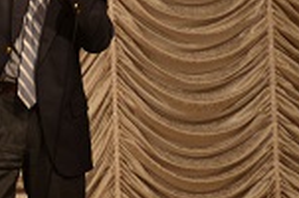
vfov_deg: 4.6
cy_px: 92
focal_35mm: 299
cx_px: -158
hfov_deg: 6.8
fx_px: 2478
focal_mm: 60
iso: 800
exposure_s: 1/200
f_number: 4.8
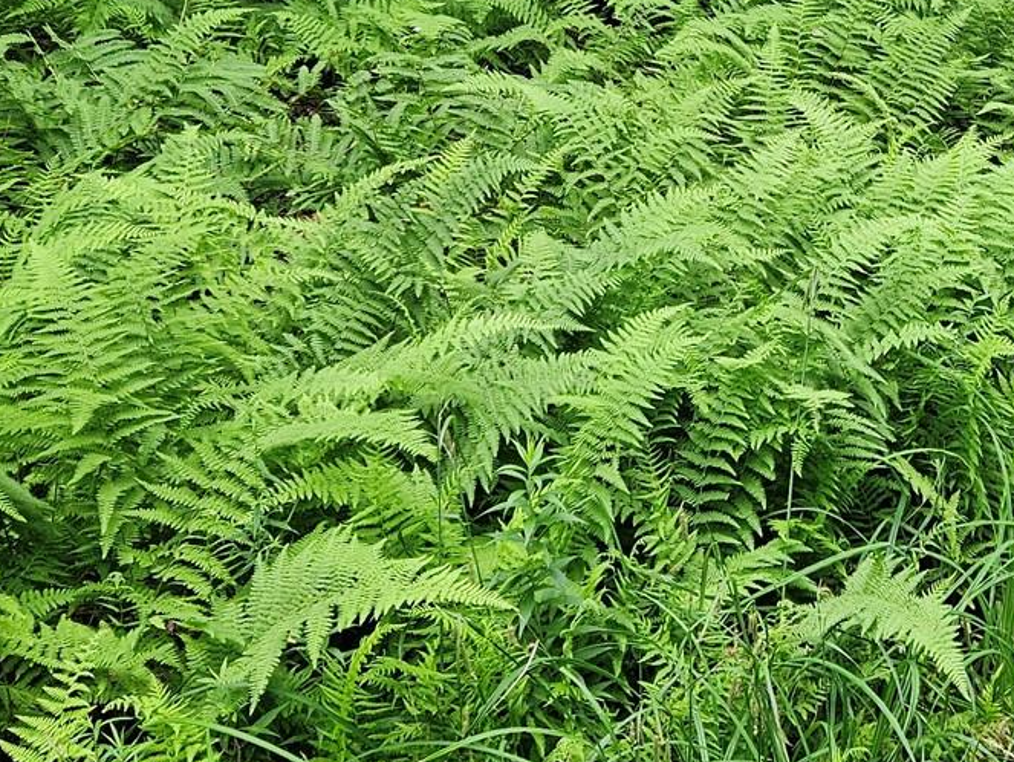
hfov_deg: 26.5
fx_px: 2081
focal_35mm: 71
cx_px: 915
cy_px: -47
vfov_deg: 19.9
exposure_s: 1/207
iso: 100
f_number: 1.8
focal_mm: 5.4
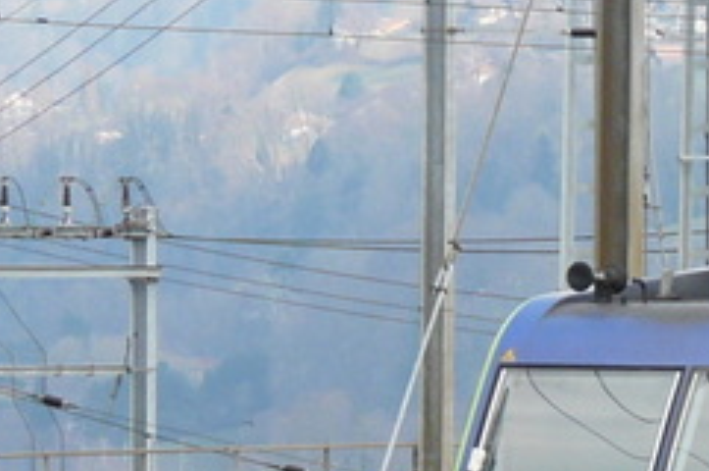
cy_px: 439
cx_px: 1283
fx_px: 13689
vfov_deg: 2.0
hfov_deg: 3.0
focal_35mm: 696
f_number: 4
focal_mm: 26.4
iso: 100
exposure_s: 1/250
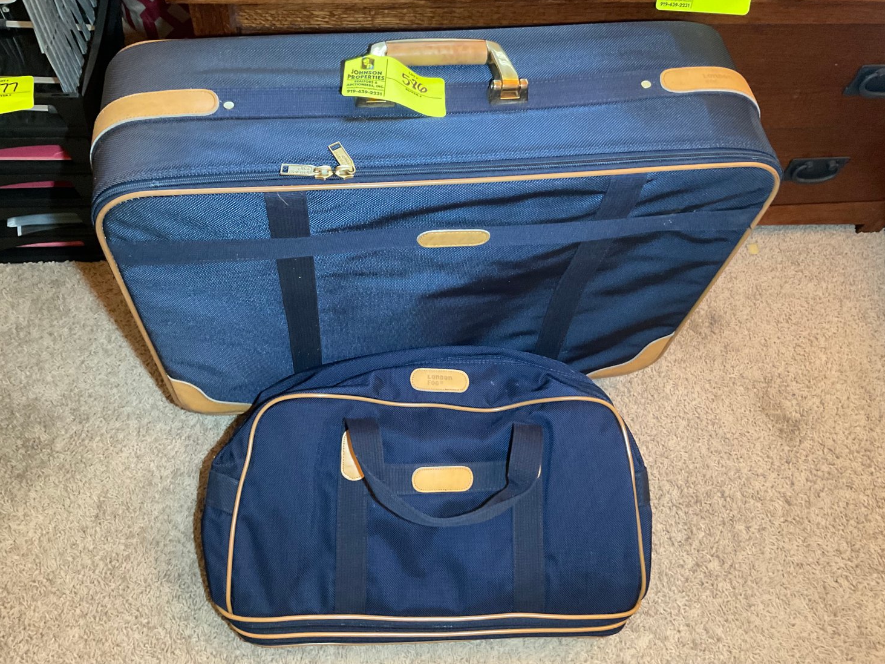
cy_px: 321
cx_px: 436
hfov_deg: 60.0
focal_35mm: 30
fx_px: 767
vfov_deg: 46.8
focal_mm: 3
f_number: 1.8
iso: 250
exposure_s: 1/40
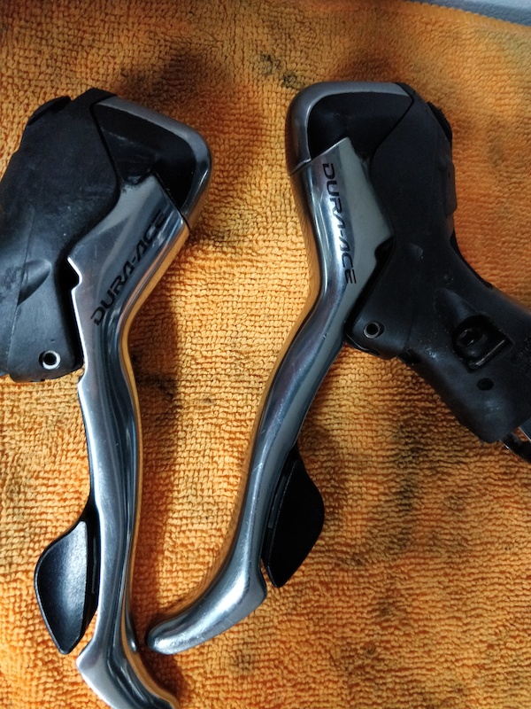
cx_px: 266
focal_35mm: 24
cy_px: 354
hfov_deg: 56.8
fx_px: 491
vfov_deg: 71.6
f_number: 1.7
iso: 1250
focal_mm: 4.1
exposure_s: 1/33
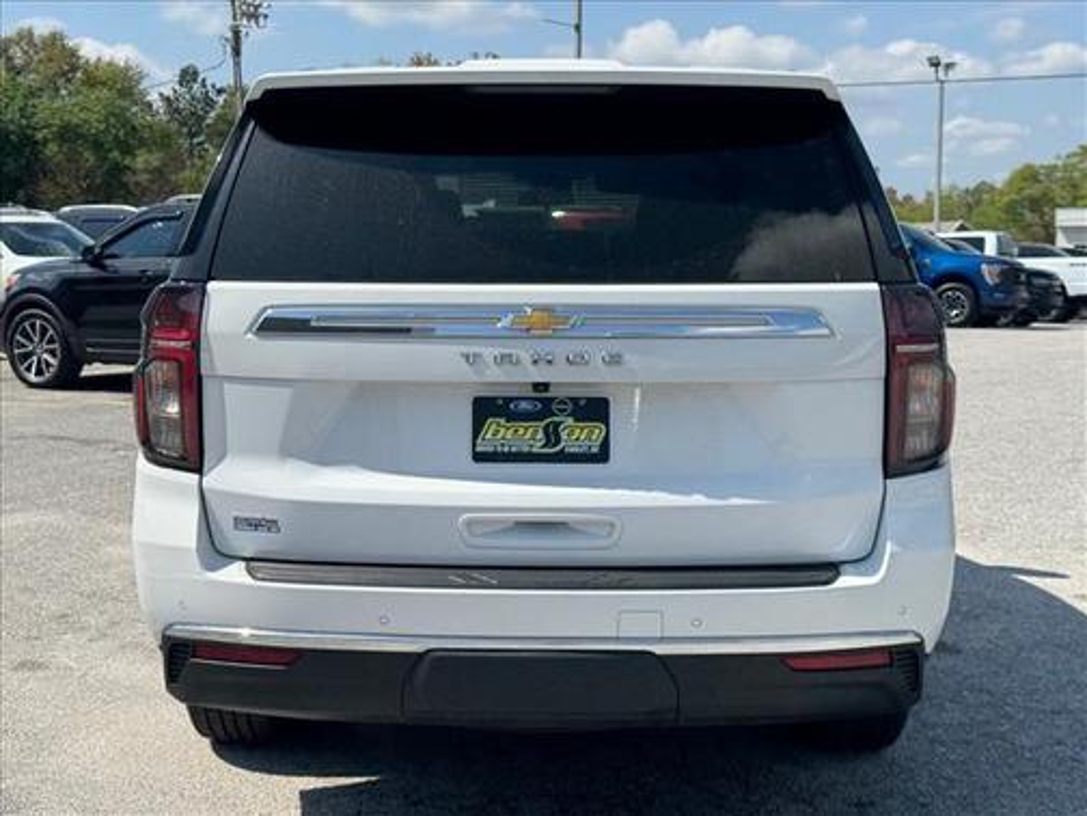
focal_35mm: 48
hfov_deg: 39.7
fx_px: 1507
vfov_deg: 30.3
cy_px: 408
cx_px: 544
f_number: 1.78
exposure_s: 1/5848
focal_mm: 6.76
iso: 64
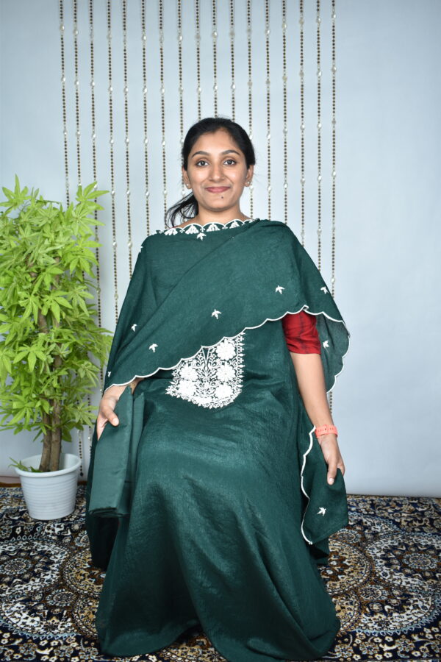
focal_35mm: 36
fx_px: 661
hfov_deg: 36.9
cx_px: 220
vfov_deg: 53.1
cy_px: 331
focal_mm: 24
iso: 200
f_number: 4
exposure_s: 1/30
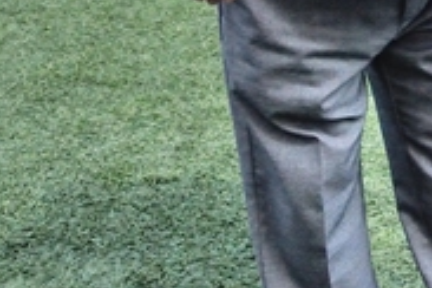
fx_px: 1836
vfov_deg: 8.5
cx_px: 781
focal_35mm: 153
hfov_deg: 12.3
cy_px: -267
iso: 2000
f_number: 5.6
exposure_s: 1/8000
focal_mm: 35
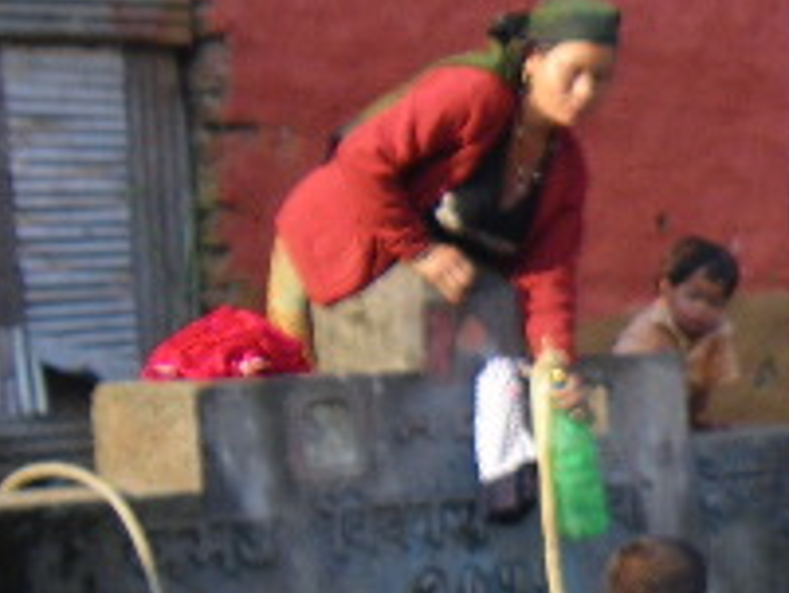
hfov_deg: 14.8
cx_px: 1329
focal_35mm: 119
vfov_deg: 12.4
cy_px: 503
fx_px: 2714
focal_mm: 5
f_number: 3.5
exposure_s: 1/100
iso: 50
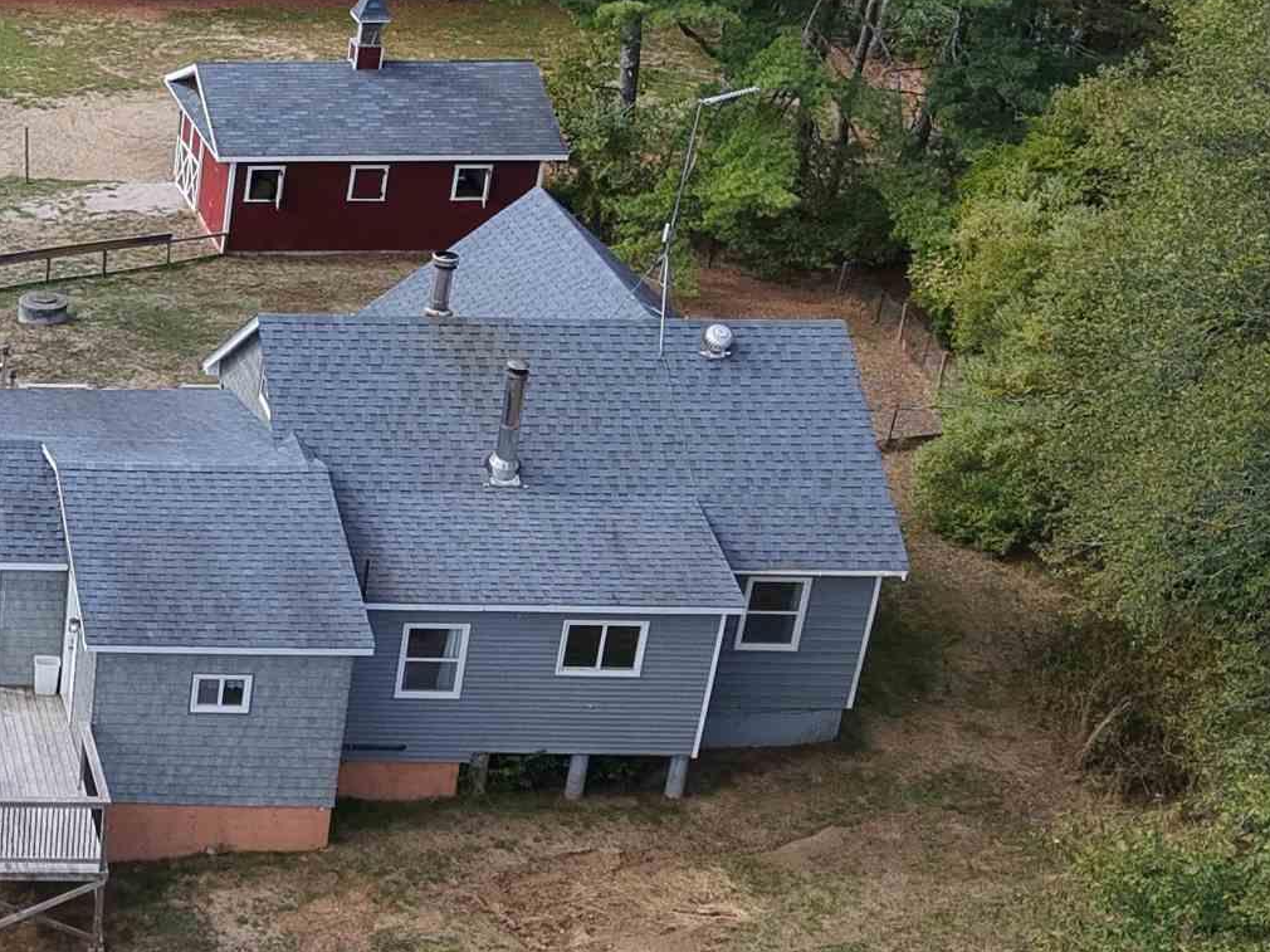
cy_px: 410
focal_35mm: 73
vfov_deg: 20.1
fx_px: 2678
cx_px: -326
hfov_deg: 23.9
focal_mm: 8.67
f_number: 1.8
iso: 390
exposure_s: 1/2500
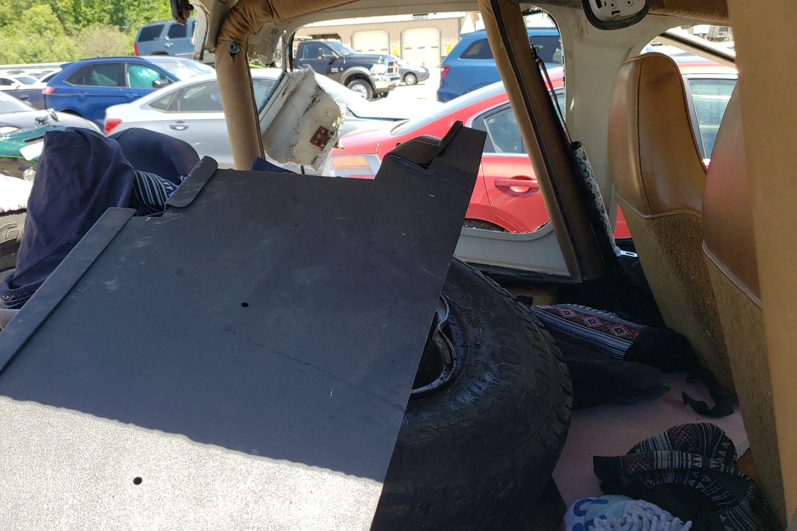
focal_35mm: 28
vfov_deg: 46.3
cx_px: 386
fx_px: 620
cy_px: 297
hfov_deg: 65.5
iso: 50
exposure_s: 1/769
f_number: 1.5
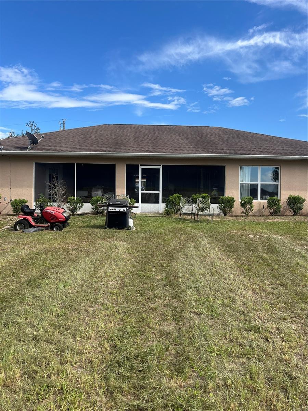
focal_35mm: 26
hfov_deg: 53.1
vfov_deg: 67.3
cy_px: 206
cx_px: 154
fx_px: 308
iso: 50
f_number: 1.6
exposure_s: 1/2062
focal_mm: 5.1
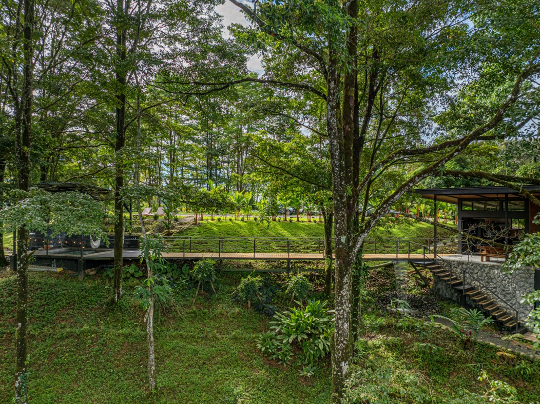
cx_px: 270
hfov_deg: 71.6
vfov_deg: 56.8
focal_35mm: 24
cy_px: 202
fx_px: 374
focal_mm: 12.29
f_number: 2.8
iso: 170
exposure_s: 1/1250
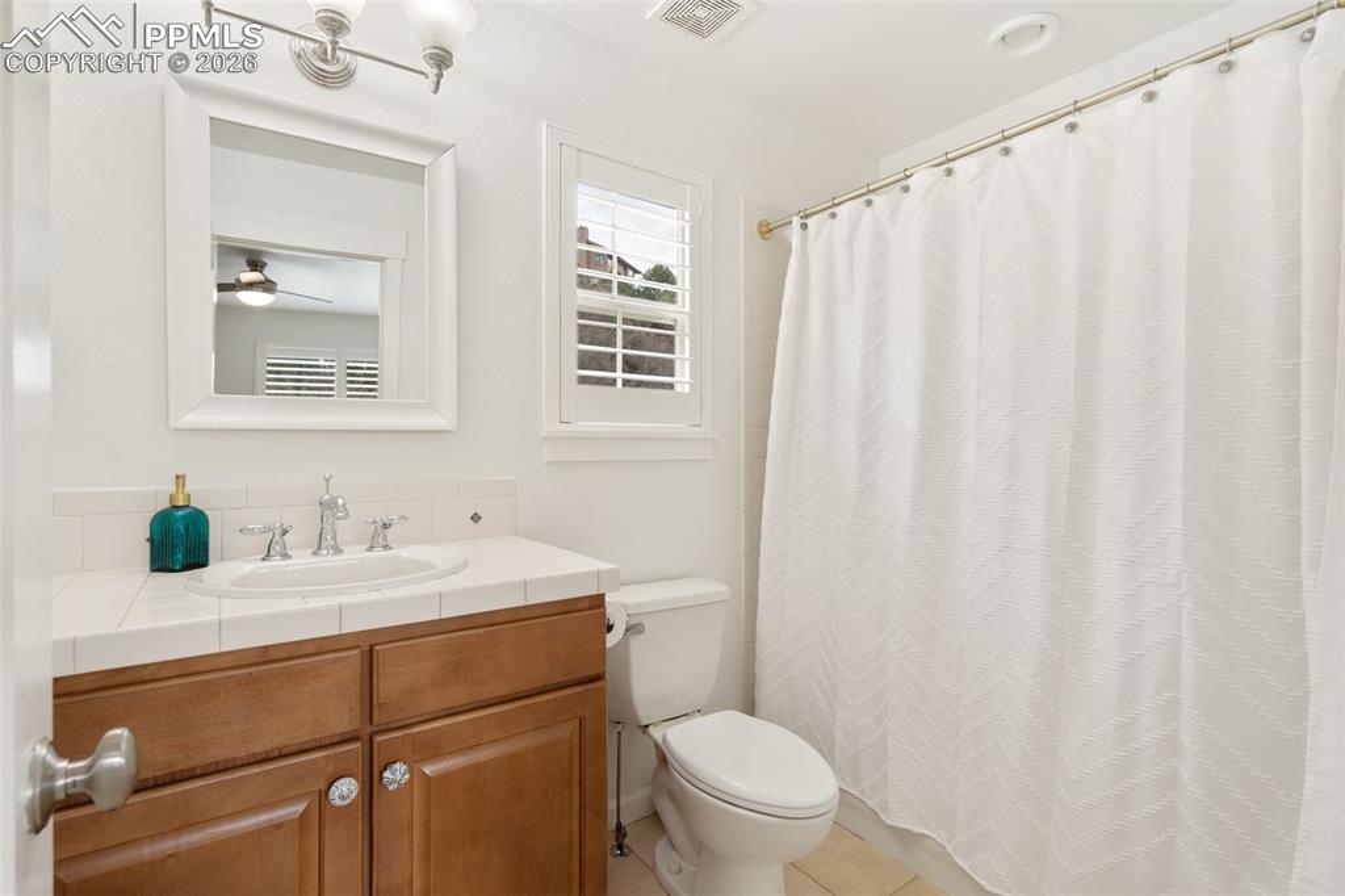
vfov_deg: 73.7
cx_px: 672
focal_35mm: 16
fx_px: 598
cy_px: 448
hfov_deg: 96.8
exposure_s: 1/1.67
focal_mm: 16
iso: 100
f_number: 6.3
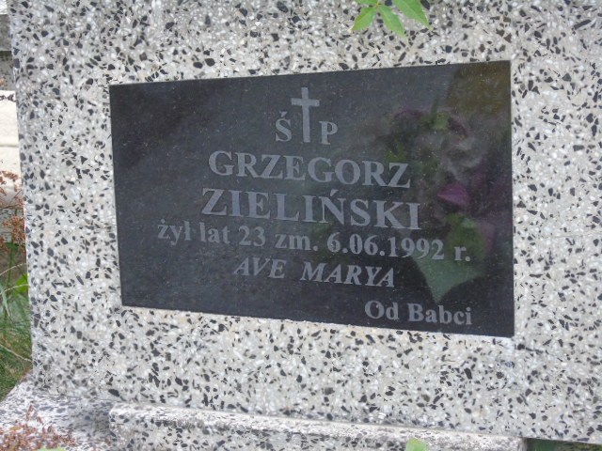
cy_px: 226
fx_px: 3235
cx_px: 301
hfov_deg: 10.6
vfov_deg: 8.0
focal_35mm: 186
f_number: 5
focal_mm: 33
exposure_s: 1/100
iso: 400
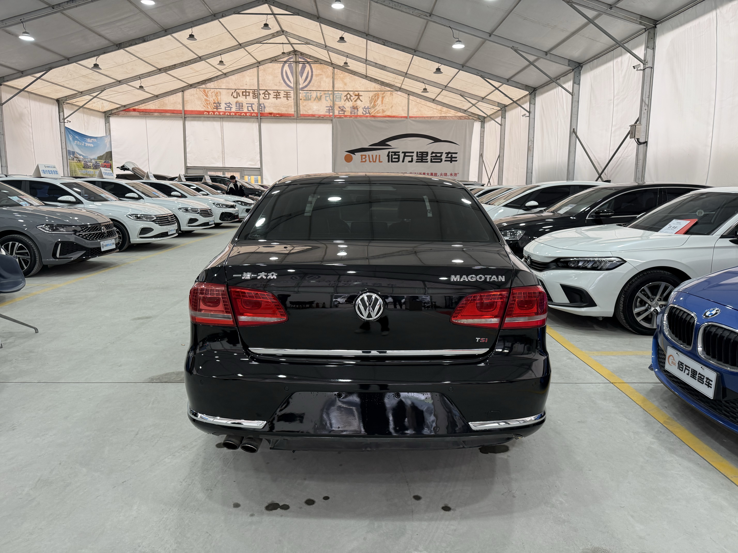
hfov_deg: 71.6
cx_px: 369
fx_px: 512
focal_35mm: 24
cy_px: 276
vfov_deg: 56.8
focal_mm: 6.76
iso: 125
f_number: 1.78
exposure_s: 1/100
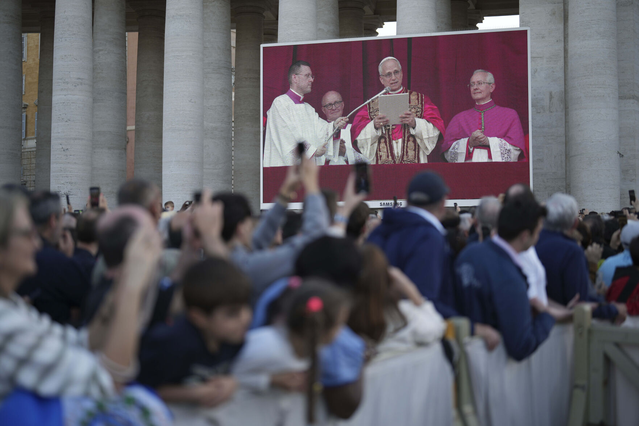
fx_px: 887
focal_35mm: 50
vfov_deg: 27.0
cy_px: 213
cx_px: 320
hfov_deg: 39.6
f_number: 1.2
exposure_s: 1/1250
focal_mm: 50
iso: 125
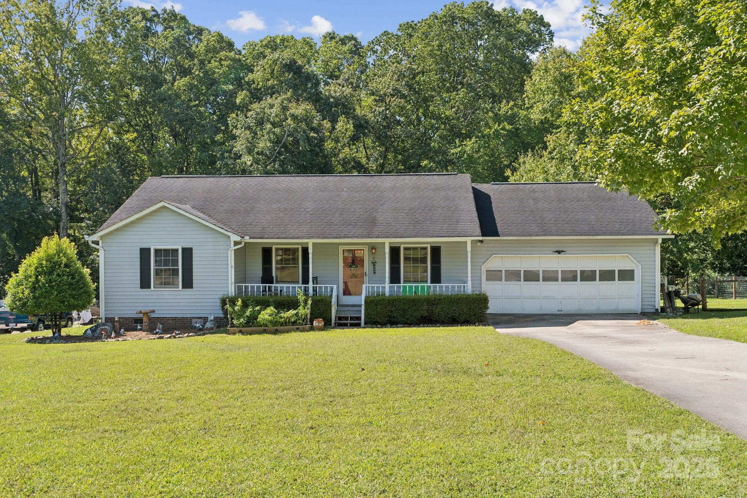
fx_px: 726
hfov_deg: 54.4
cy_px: 249
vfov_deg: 37.8
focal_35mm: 35
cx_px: 374
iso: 100
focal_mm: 35
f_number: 5
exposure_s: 1/250
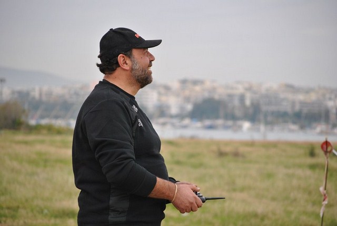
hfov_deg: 13.4
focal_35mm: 153
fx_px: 1435
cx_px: 168
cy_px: 113
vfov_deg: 9.0
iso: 200
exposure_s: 1/200
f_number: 4.5
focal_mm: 102
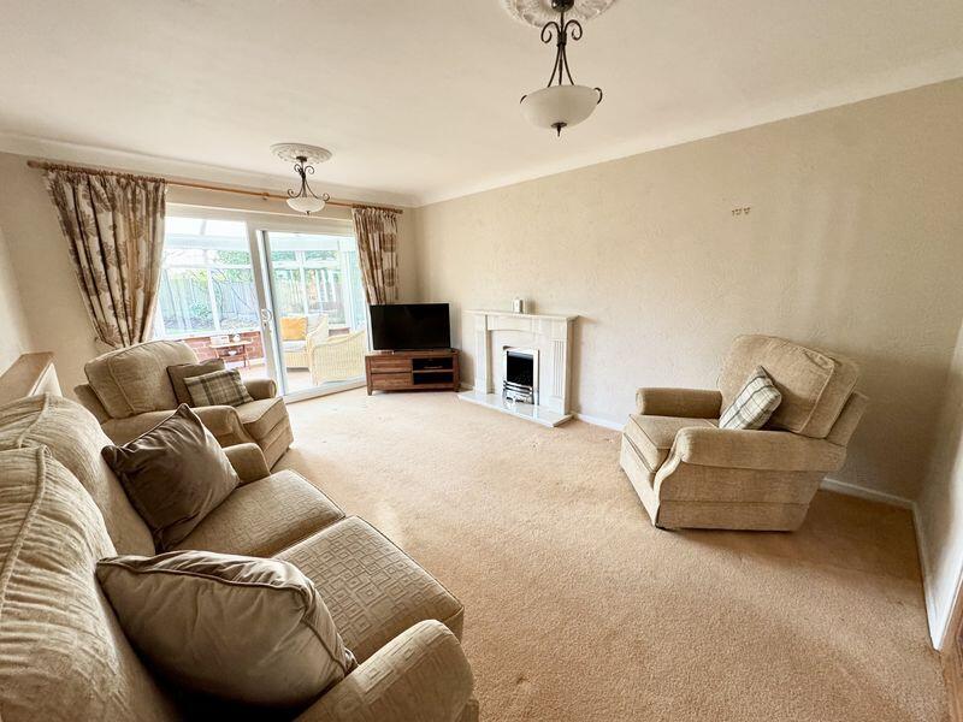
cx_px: 482
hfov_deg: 102.1
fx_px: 389
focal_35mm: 14
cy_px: 361
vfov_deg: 85.7
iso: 250
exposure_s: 1/100
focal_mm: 2.22
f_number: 2.2
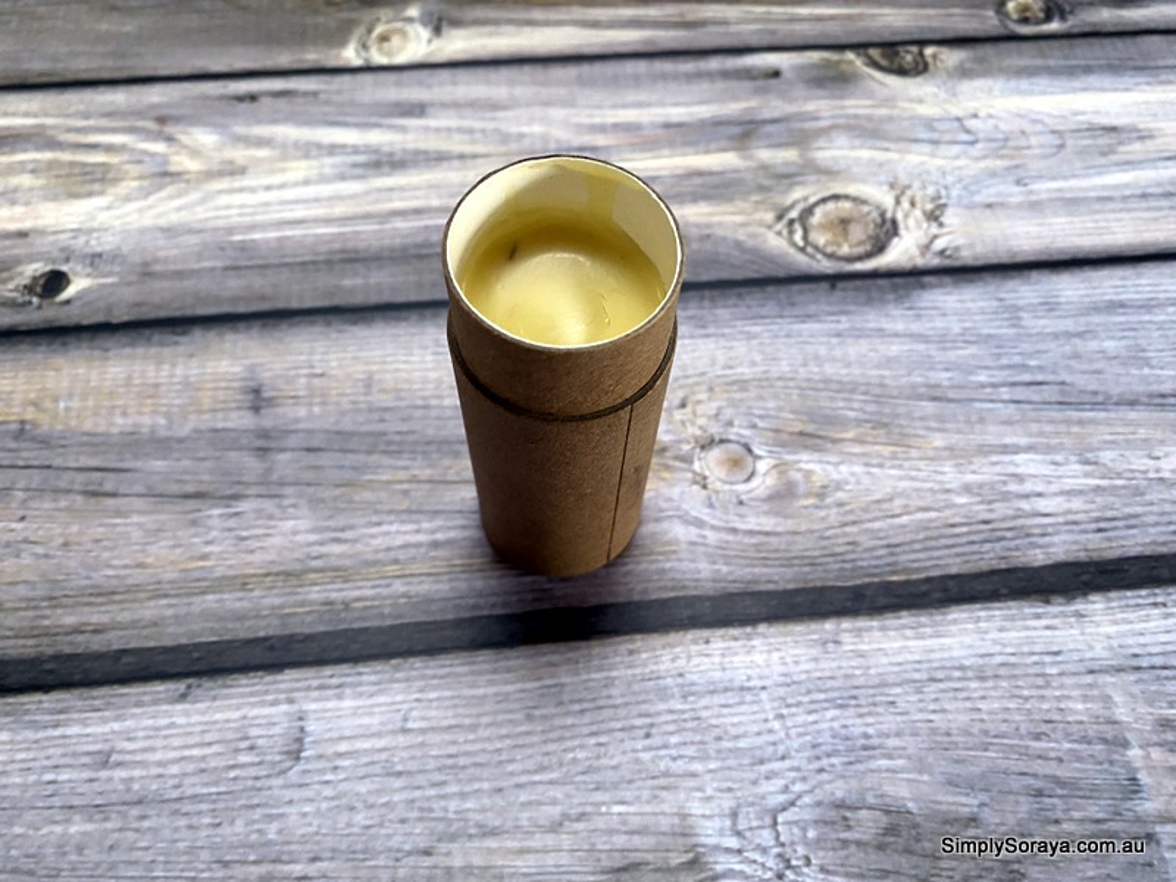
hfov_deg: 67.3
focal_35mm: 26
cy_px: 441
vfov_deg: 53.1
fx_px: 883
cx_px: 588
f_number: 1.8
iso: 250
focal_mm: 4.25
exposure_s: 1/60
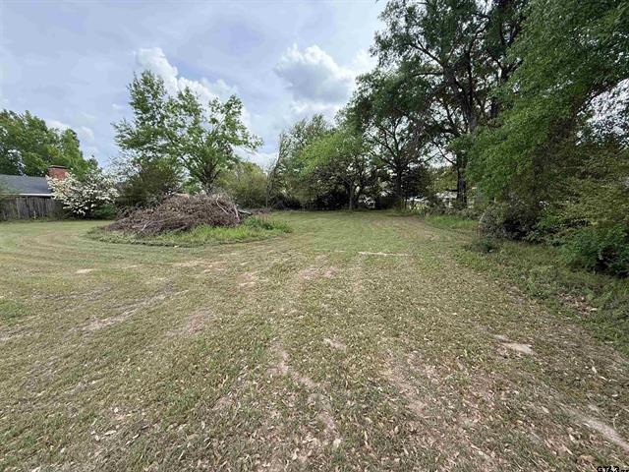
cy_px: 236
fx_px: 254
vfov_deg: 85.7
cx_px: 314
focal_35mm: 14
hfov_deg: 102.1
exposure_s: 1/664
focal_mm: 2.22
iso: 64
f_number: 2.2
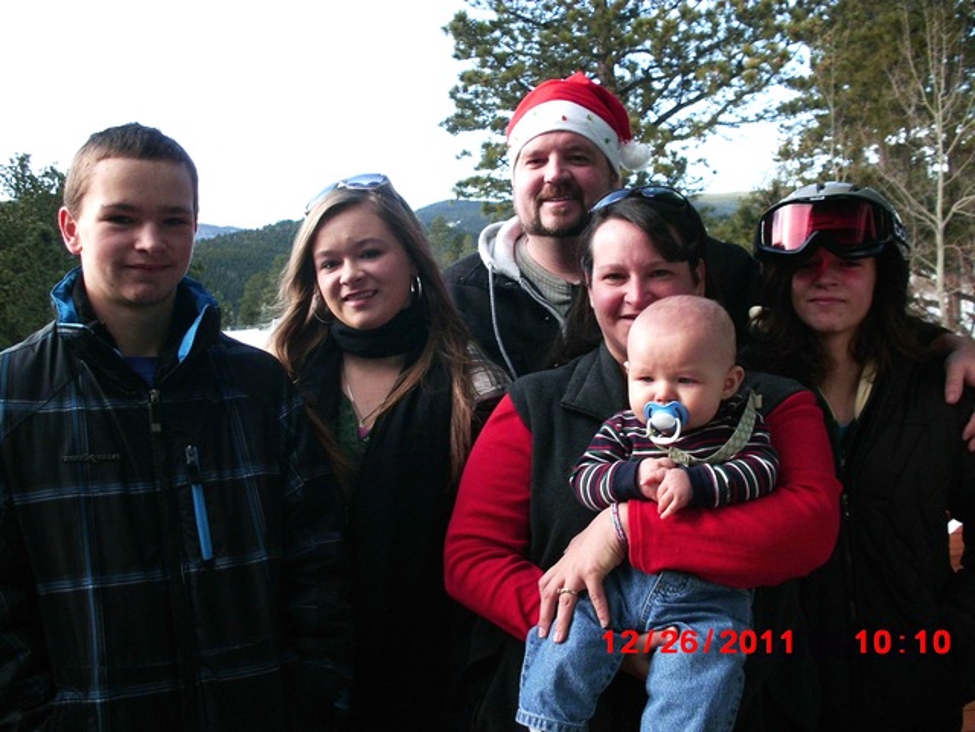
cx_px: 488
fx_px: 1014
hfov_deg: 51.4
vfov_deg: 39.7
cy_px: 366
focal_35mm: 36
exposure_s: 1/100
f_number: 7.3
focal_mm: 6.3
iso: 100
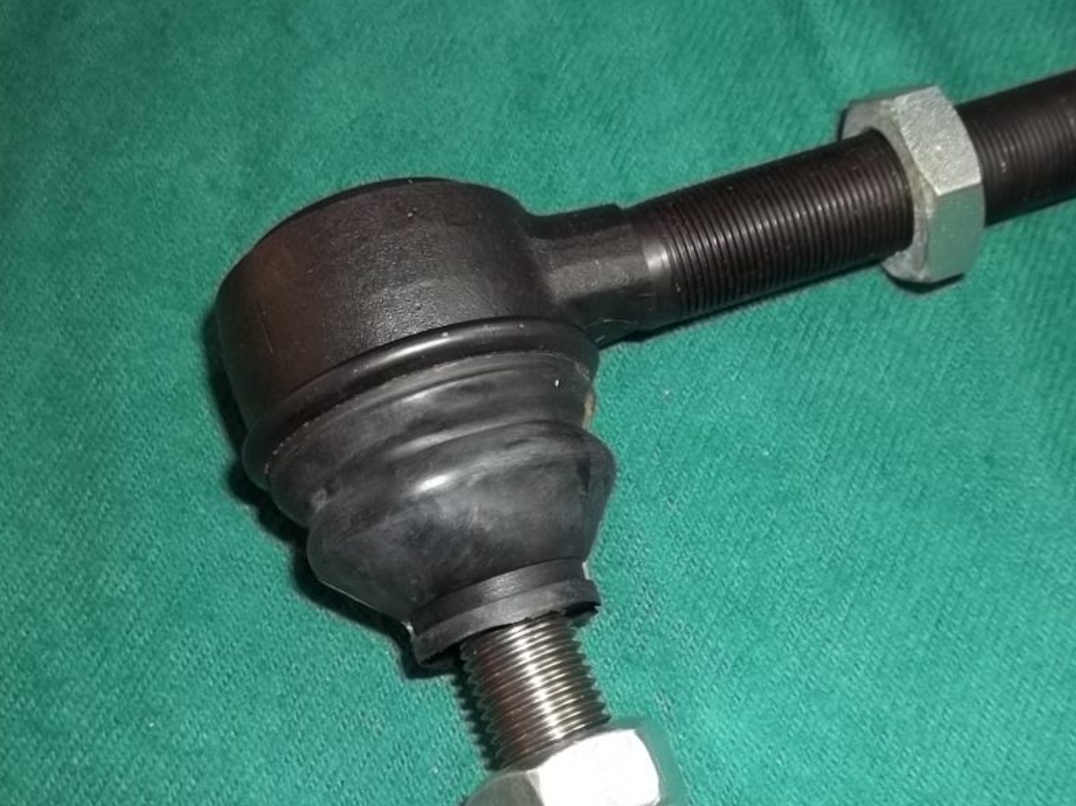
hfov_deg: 43.6
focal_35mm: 43
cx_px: 645
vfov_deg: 33.4
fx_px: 1336
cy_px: 501
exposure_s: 1/30
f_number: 3.3
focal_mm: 5.9
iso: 64
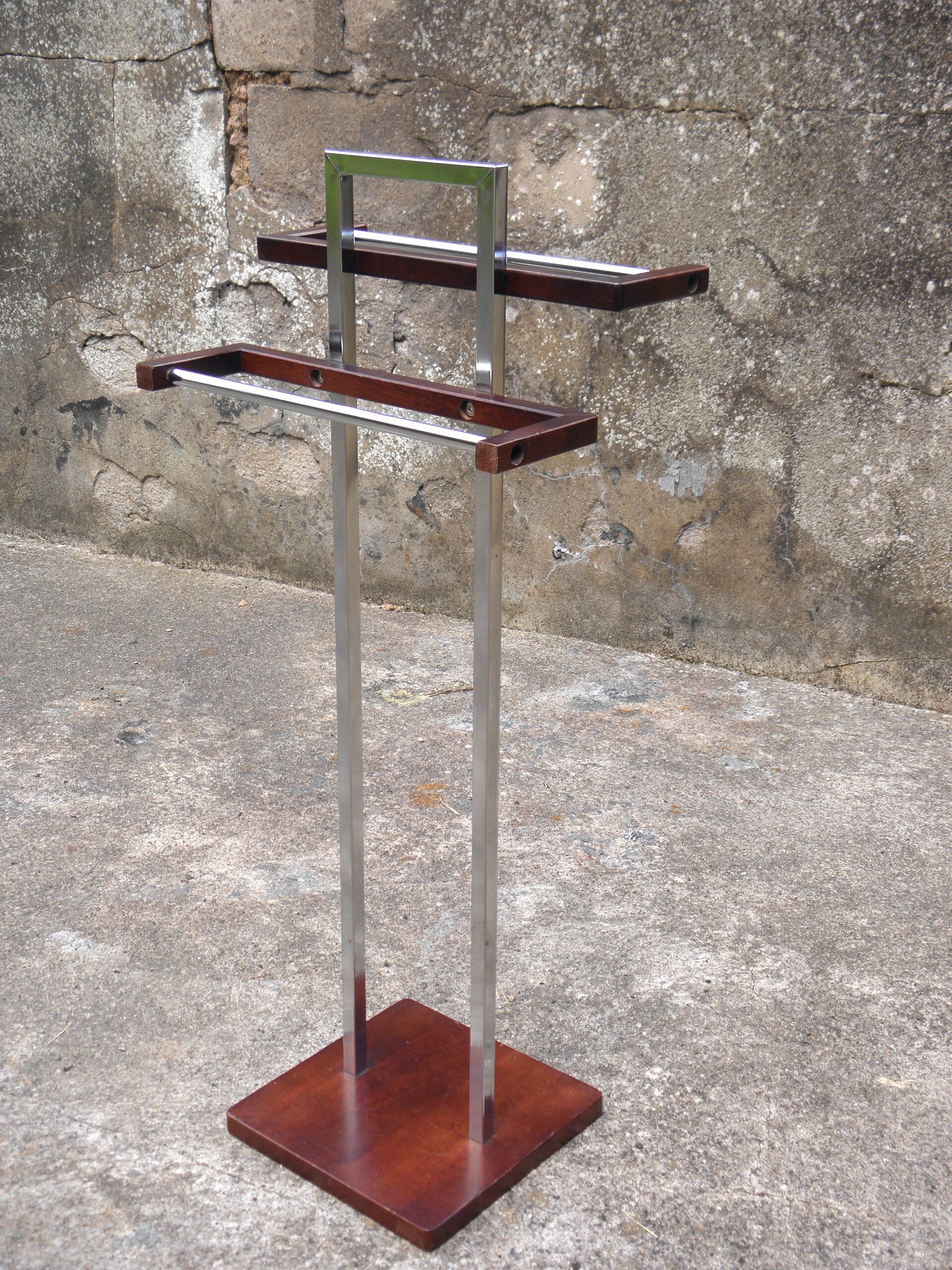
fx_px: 1613
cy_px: 635
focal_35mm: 44
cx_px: 476
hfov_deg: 32.9
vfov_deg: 42.9
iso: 100
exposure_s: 1/125
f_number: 3.9
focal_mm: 7.9
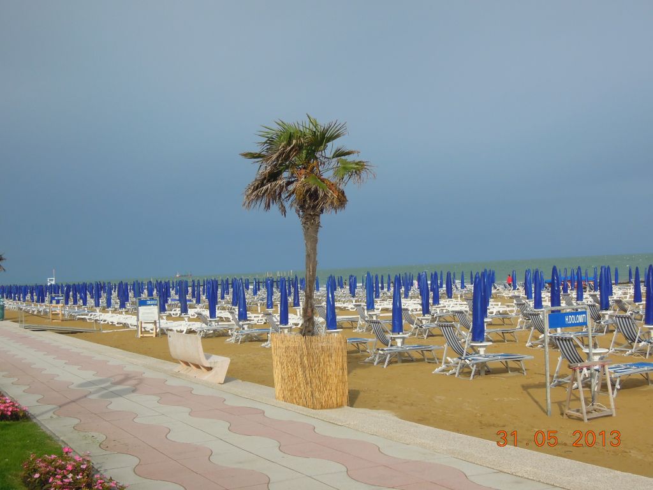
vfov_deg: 29.1
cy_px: 245
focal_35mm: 50
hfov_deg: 38.2
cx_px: 326
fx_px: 943
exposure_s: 1/1600
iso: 160
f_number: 4.2
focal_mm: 9
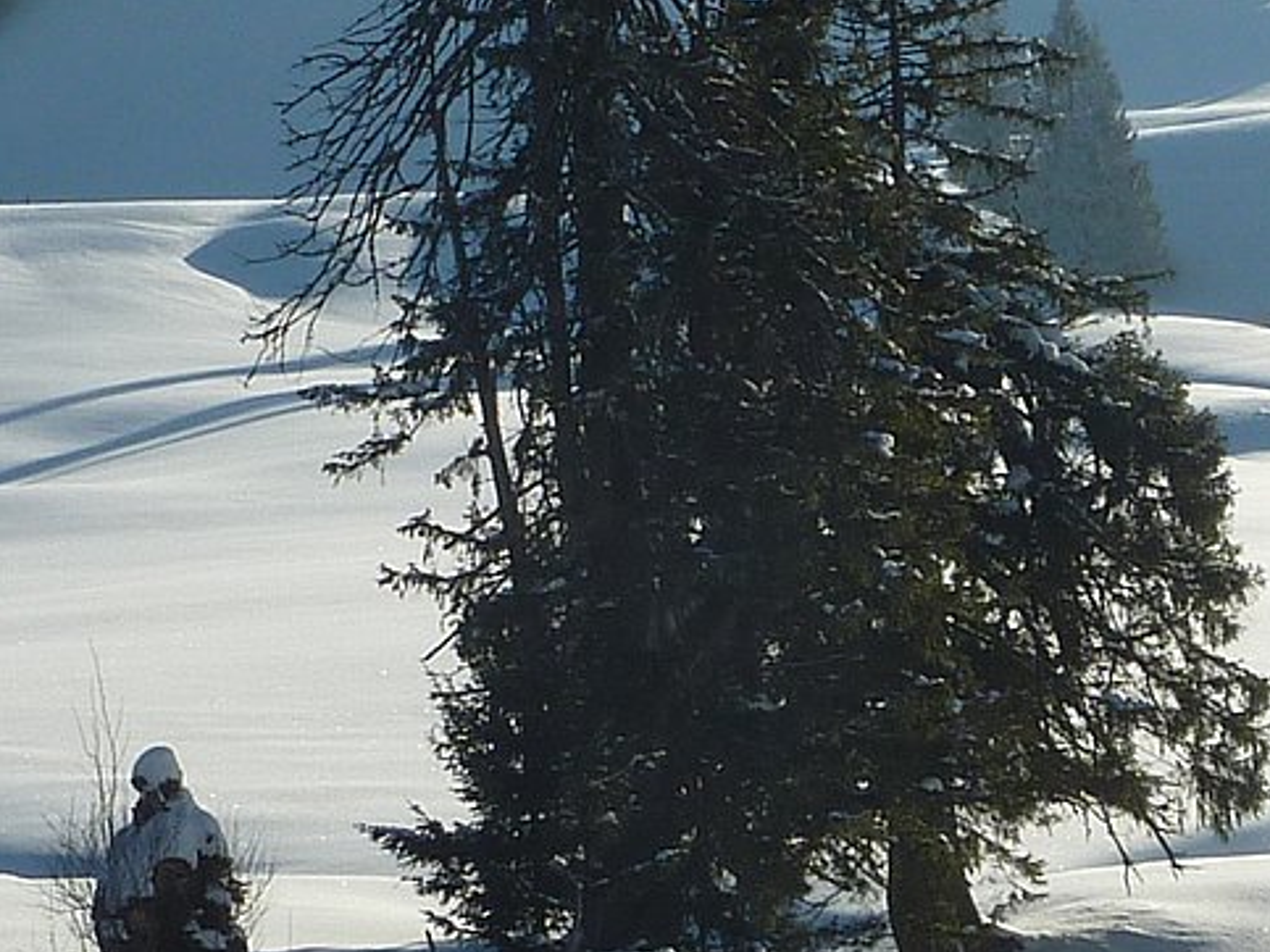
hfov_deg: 11.8
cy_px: 542
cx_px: 418
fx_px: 6125
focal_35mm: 167
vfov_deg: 8.9
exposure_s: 1/640
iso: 80
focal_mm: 6.9
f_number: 5.6
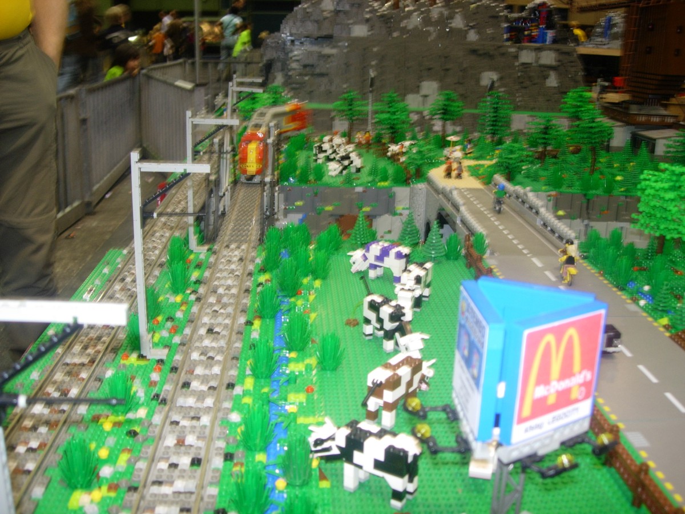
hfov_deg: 49.0
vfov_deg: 37.7
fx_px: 752
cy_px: 257
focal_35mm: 38
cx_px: 342
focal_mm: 7.8
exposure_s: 1/13
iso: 79
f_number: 2.8
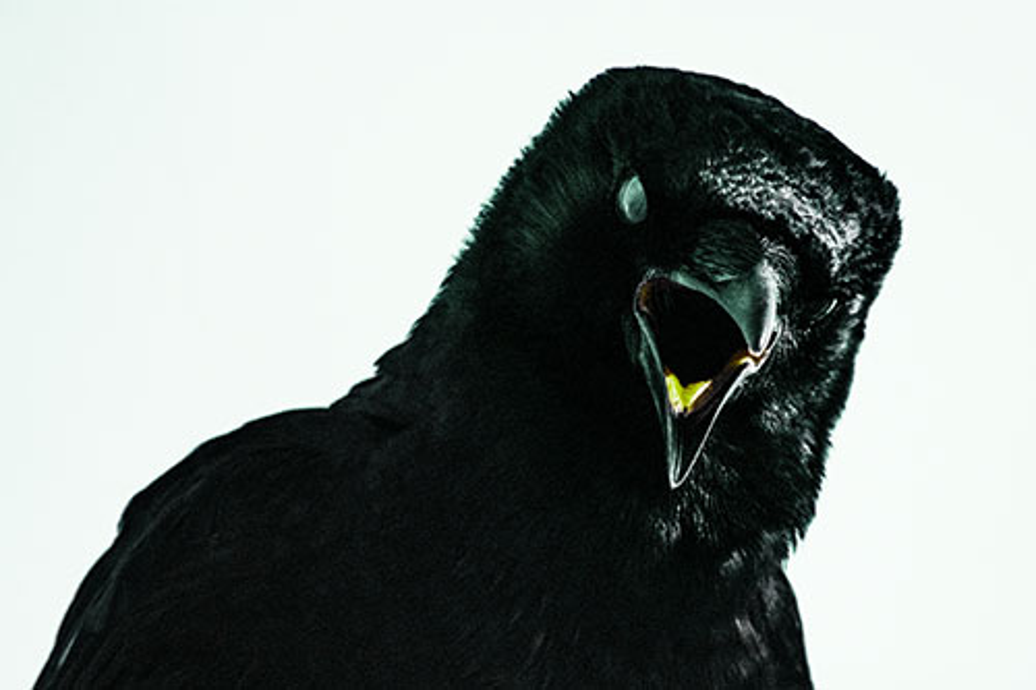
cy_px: 345
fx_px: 34520
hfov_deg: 1.7
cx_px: 518
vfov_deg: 1.1
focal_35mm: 1200
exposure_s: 1/3200
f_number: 13
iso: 3200
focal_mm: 1200
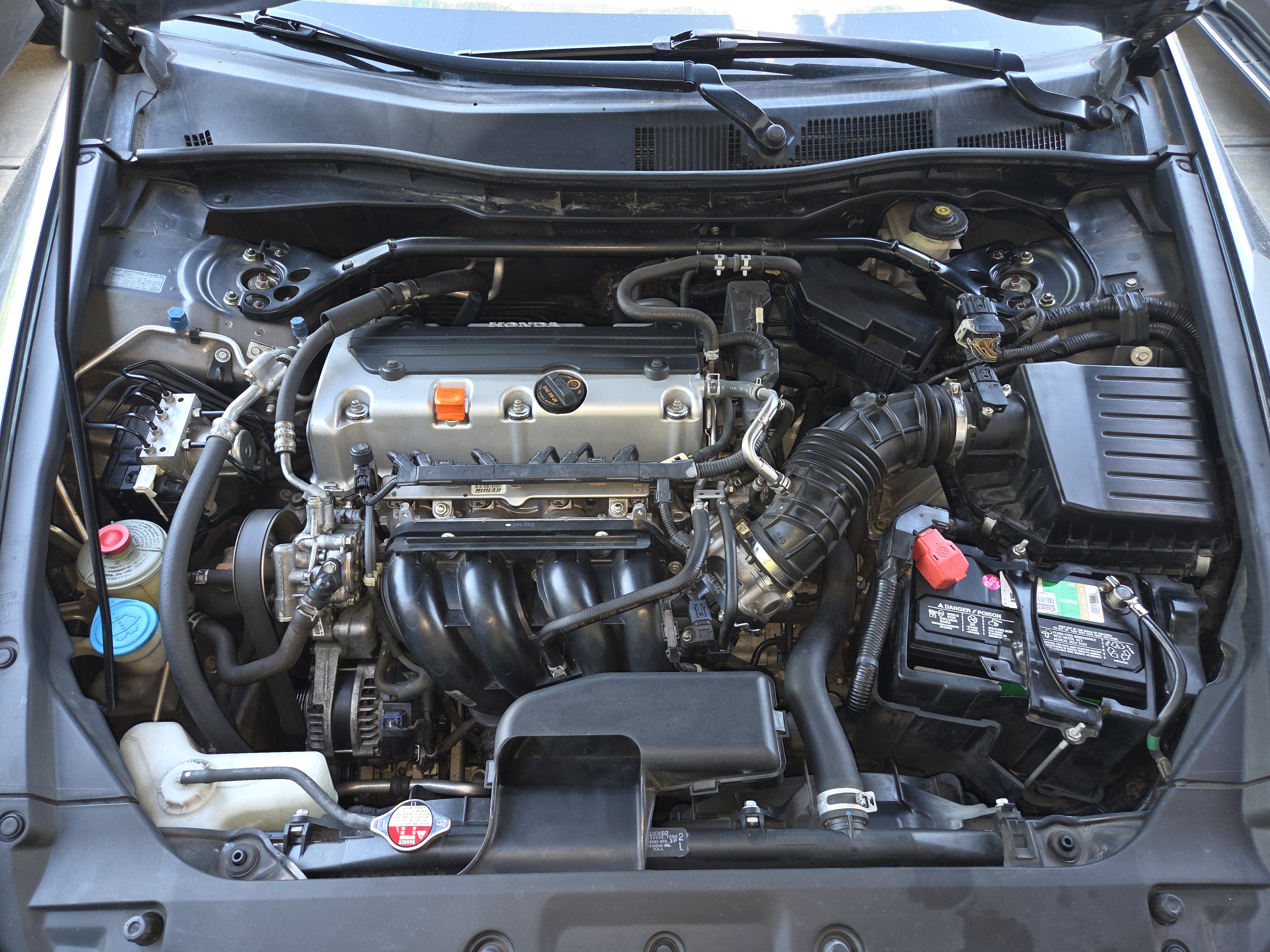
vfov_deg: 58.9
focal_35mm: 23
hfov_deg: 73.9
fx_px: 844
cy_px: 476
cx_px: 635
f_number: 1.8
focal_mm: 5.4
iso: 125
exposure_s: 1/60
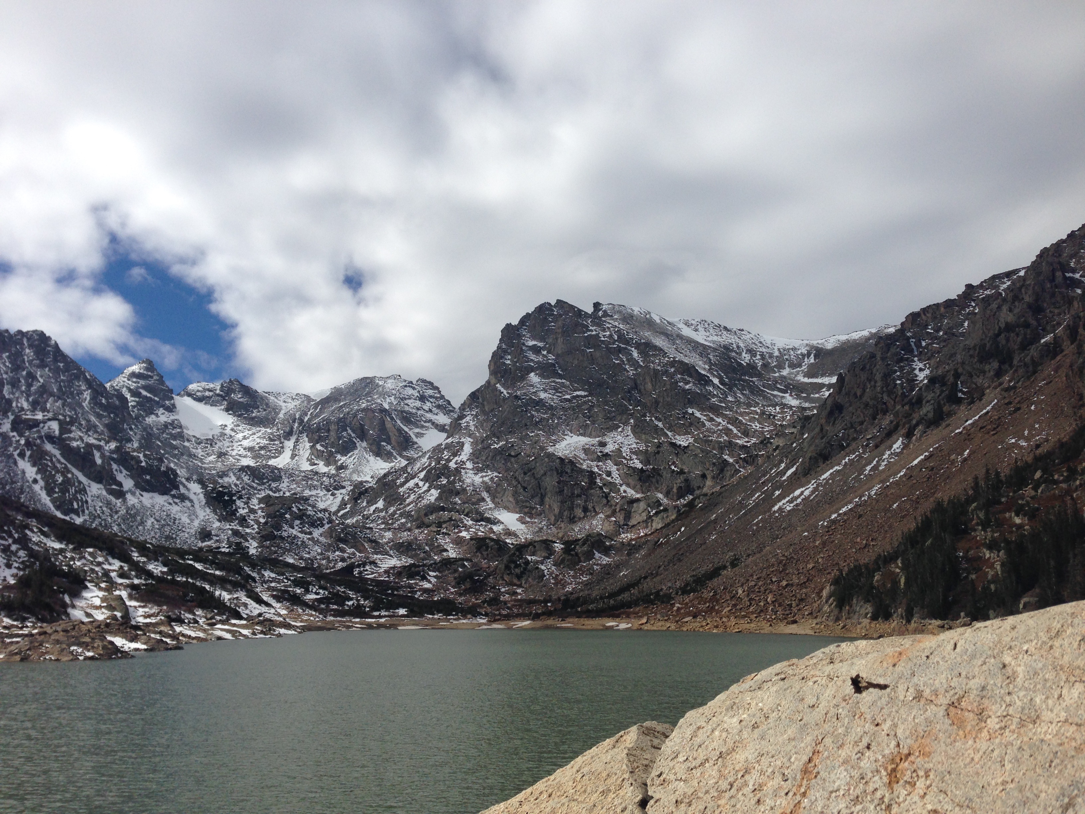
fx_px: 1034
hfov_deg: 55.4
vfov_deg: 42.9
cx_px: 542
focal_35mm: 33
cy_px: 407
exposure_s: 1/3195
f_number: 2.4
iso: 50
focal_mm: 4.12
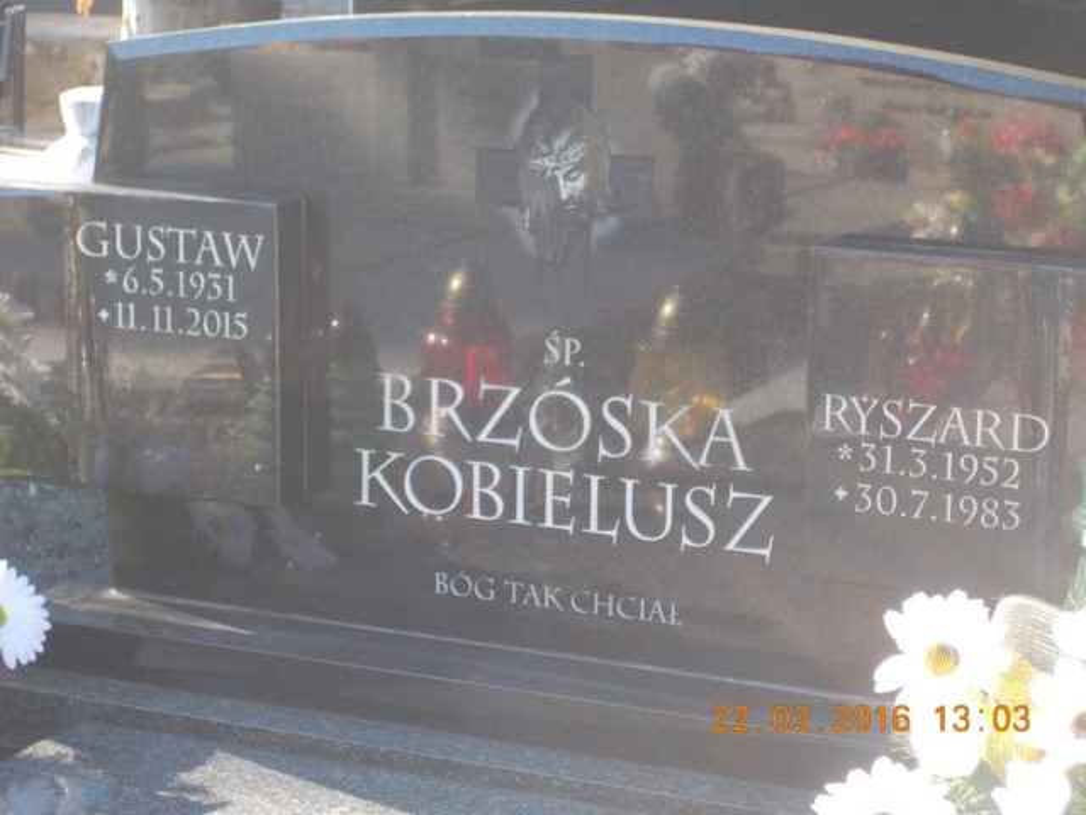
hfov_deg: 19.8
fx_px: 3106
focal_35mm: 99
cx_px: 543
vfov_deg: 14.9
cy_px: 408
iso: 200
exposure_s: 1/60
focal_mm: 17.6
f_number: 5.5
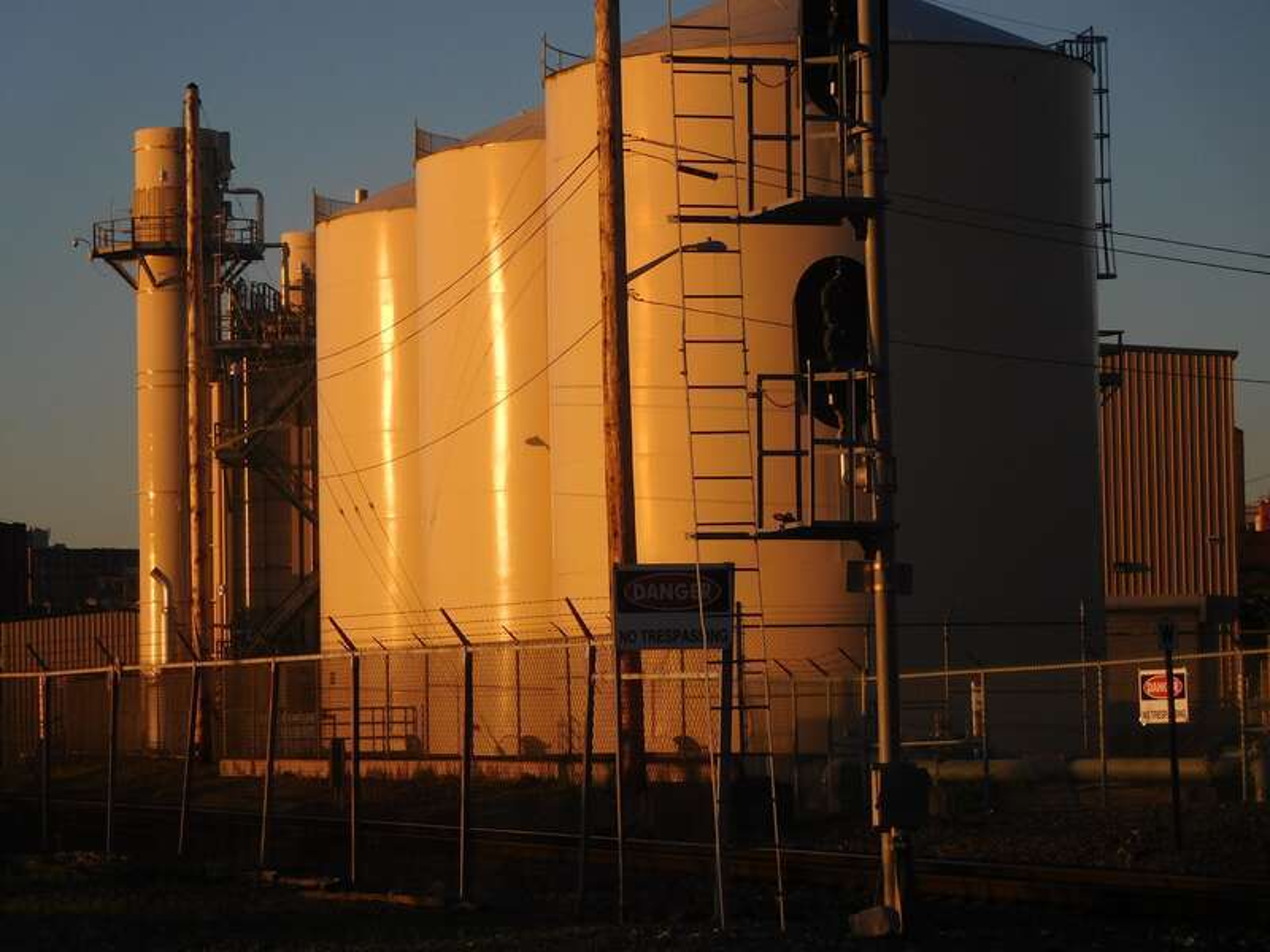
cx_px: 635
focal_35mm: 125
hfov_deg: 15.8
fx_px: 4586
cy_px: 476
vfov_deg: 11.9
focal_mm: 22.3
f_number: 5
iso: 125
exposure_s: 1/800
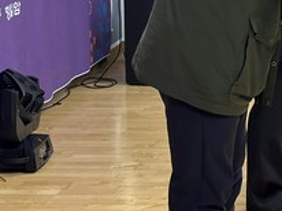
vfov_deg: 10.5
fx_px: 1139
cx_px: 404
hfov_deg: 13.4
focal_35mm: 140
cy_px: -11
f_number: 1.78
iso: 160
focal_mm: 6.86
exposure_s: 1/120
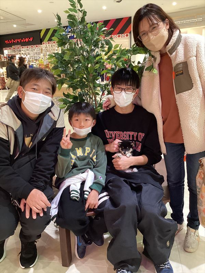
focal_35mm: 31
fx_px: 245
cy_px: 136
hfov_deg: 45.4
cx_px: 102
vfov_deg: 58.4
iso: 160
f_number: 2.4
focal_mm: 3.3
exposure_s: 1/50
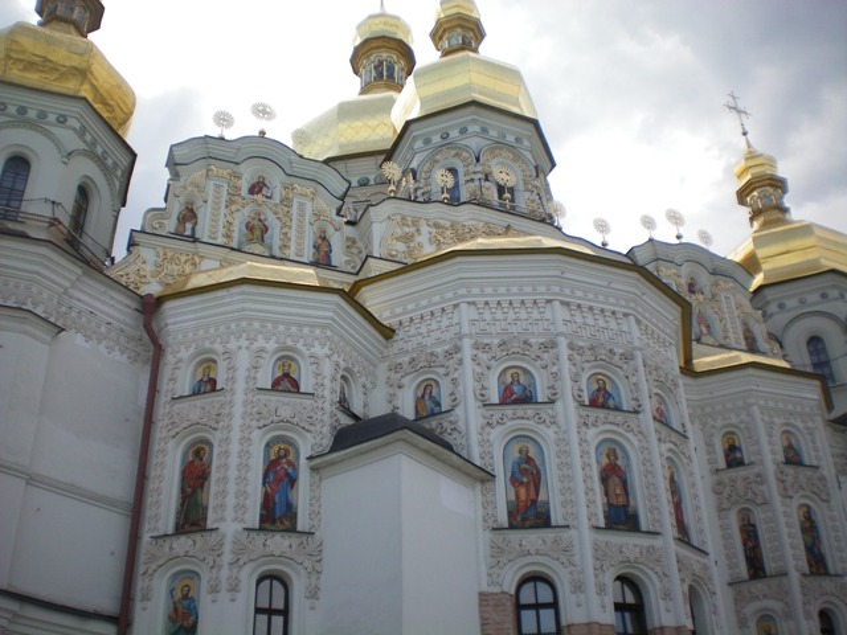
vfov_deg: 37.7
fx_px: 930
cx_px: 424
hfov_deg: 49.0
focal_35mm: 38
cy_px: 318
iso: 64
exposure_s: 1/500
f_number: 3.1
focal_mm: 6.3
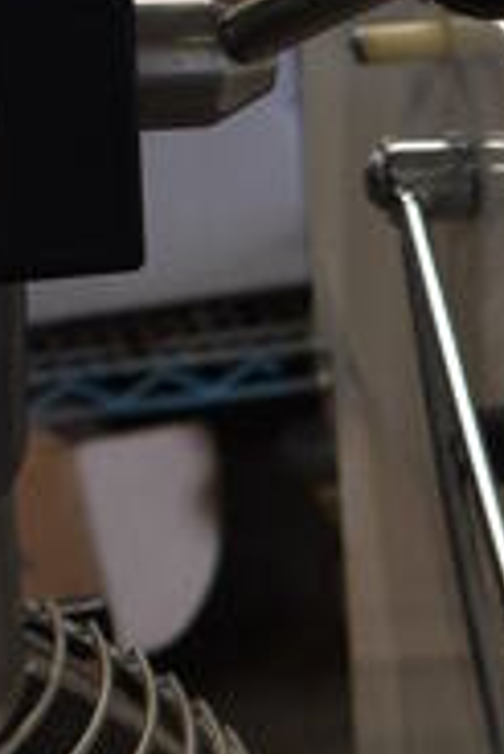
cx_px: 1127
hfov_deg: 8.6
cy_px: 957
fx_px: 3123
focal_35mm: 149
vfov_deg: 13.3
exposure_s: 1/125
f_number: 3.5
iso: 900
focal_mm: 20
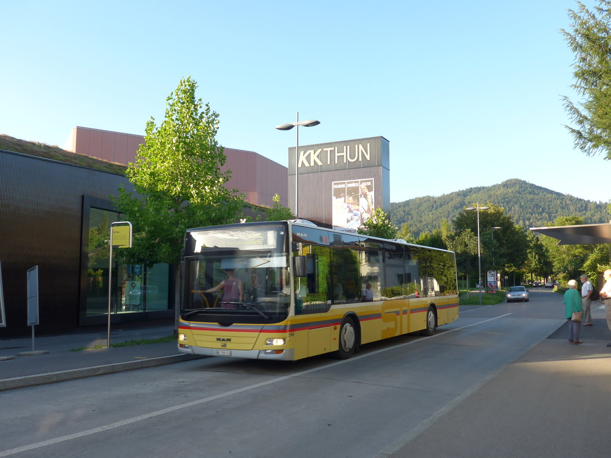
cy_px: 229
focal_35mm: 31
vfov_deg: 45.4
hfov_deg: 58.4
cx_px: 306
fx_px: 547
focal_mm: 6.5
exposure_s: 1/250
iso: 80
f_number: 2.8
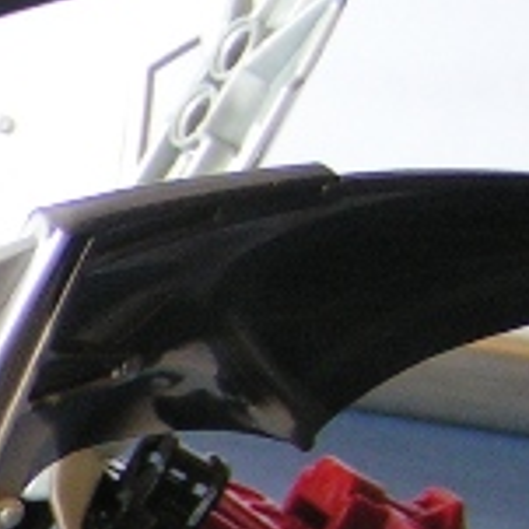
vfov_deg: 10.1
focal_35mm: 171
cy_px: 641
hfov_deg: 9.4
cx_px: -589
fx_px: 2957
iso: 160
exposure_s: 1/40
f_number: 2.8
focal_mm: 5.8
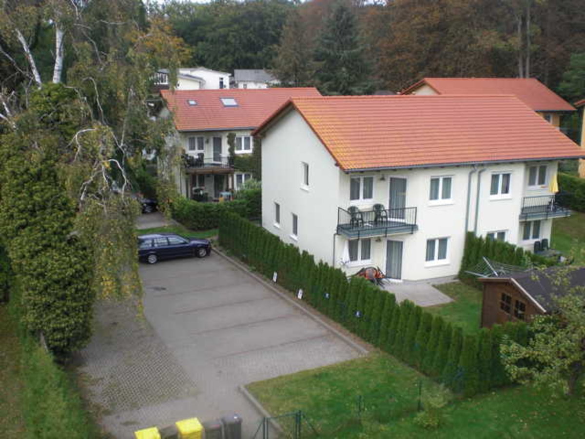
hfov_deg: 49.0
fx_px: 642
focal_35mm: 38
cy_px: 220
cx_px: 292
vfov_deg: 37.7
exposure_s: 1/200
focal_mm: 6.3
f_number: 3.1
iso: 64
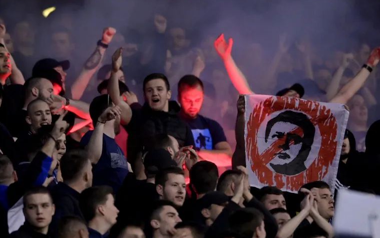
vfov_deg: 3.2
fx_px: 4236
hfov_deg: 5.1
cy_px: 122
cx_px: 190
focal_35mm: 409
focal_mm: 400
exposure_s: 1/1000
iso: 5000
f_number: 2.8
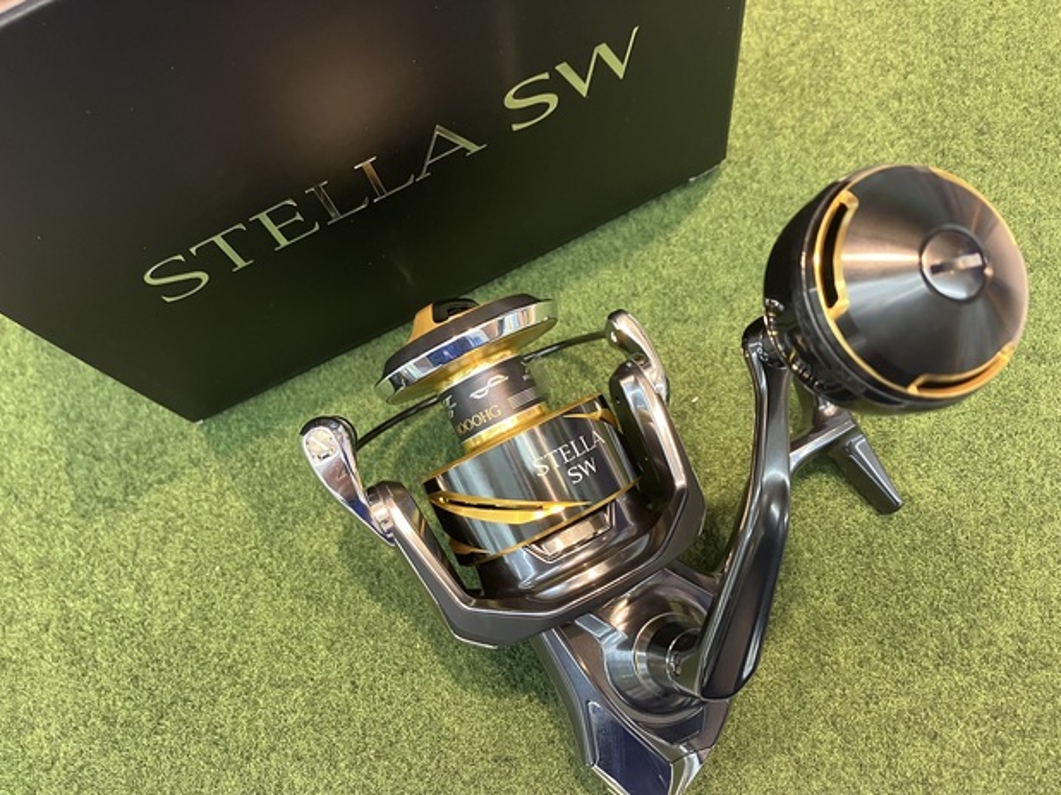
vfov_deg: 48.2
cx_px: 539
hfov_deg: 61.7
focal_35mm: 29
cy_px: 410
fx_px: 889
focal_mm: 3.99
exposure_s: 1/50
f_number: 1.8
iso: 100
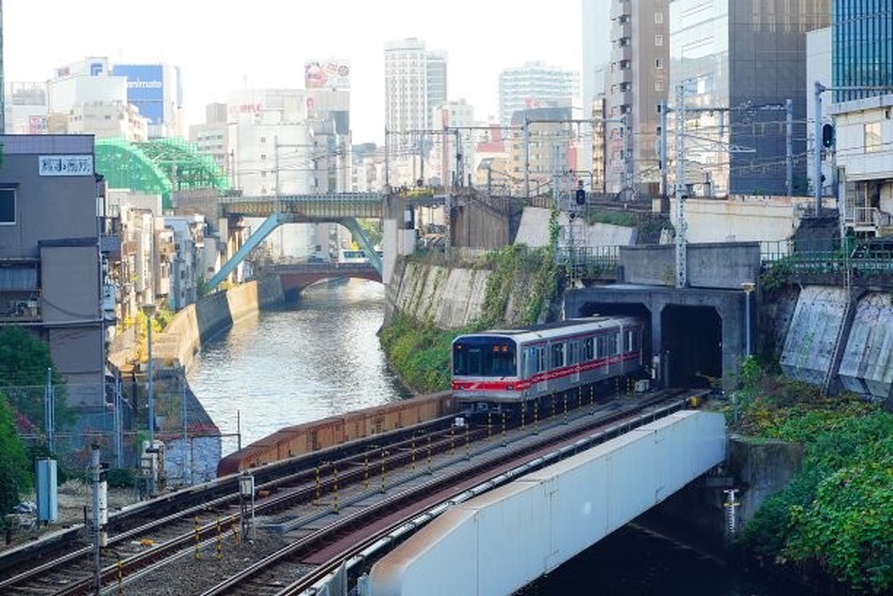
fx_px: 1860
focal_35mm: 75
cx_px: 446
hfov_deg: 27.0
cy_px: 298
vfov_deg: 18.2
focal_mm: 75
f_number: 9
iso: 640
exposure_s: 1/160
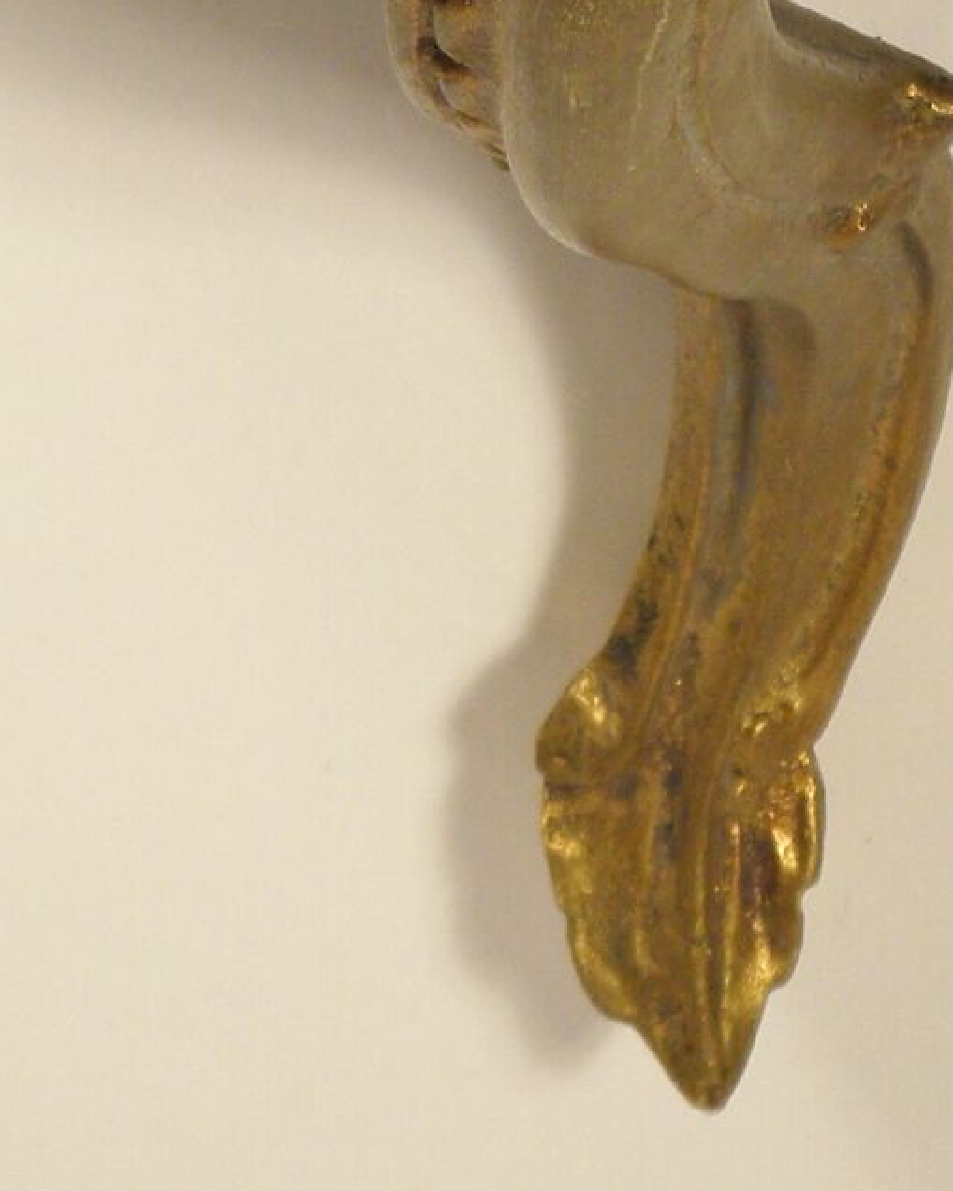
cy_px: -309
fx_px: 7473
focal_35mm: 212
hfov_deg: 7.3
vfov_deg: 9.0
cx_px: 577
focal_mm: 9.7
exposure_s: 1/50
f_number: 4.1
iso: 100
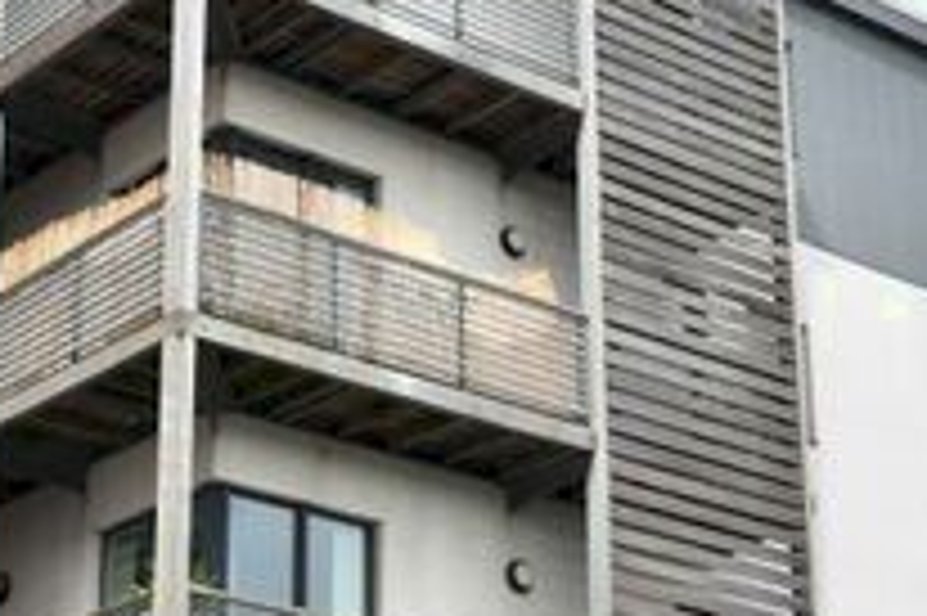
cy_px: 434
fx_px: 2624
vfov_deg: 13.4
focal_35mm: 102
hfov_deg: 20.0
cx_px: 292
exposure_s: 1/250
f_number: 6.3
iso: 100
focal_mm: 20
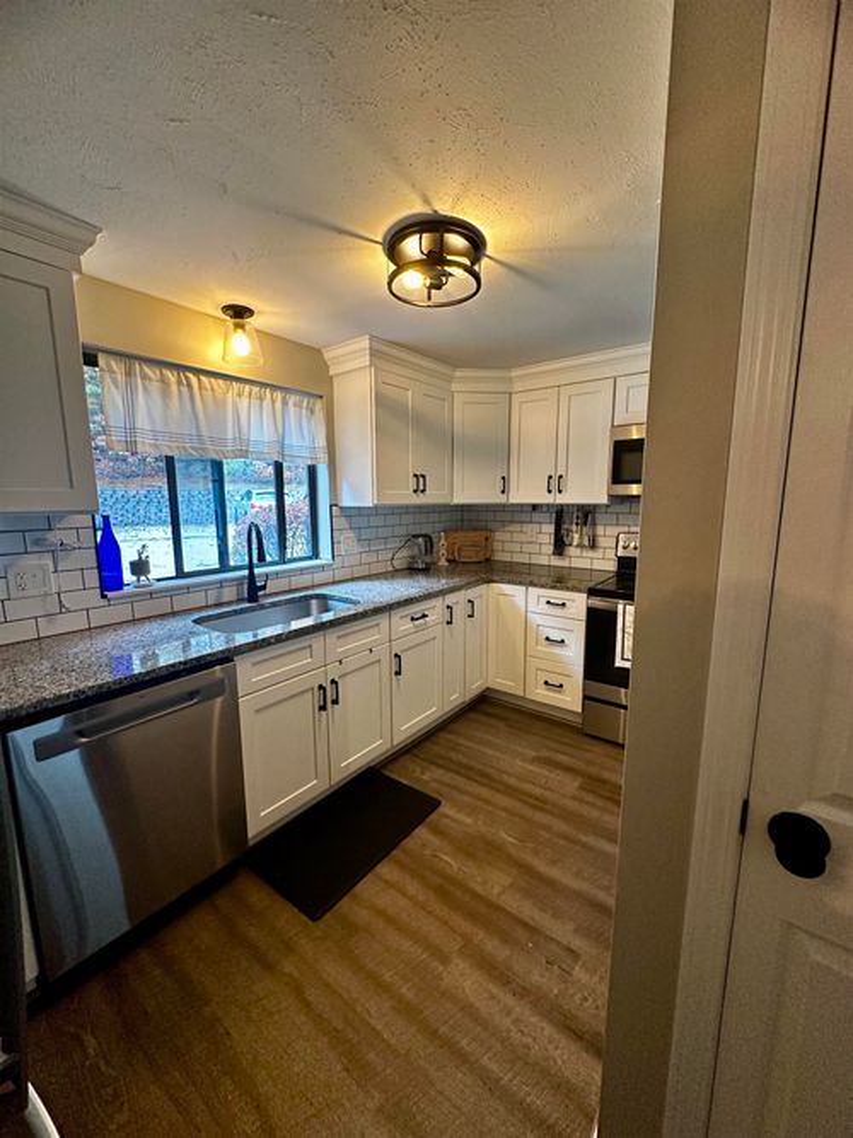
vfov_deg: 102.1
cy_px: 569
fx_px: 460
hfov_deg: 85.7
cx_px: 426
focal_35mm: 14
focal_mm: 2.22
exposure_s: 1/120
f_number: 2.2
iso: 250
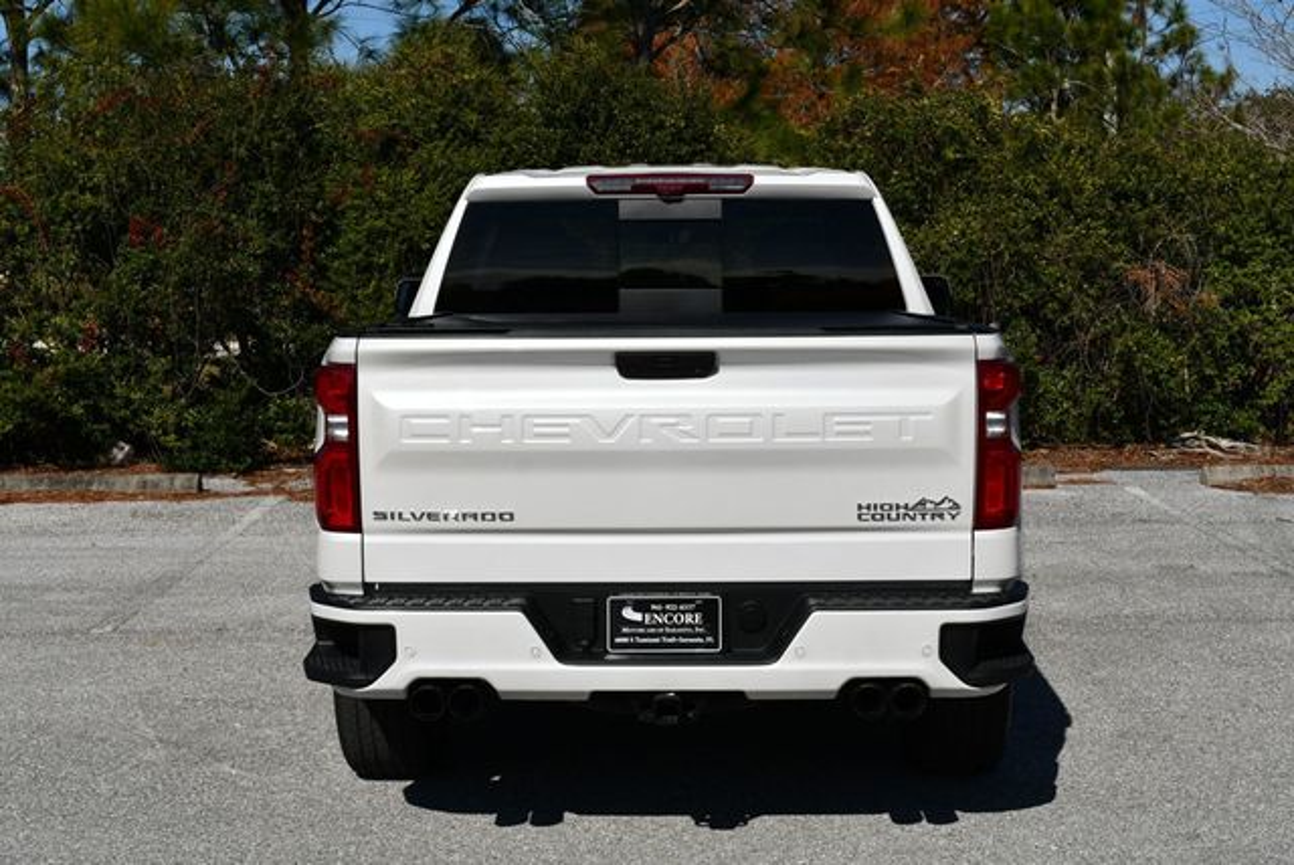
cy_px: 432
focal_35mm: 58
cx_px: 647
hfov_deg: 34.5
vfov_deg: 23.4
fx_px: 2087
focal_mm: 29
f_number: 10
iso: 100
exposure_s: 1/400
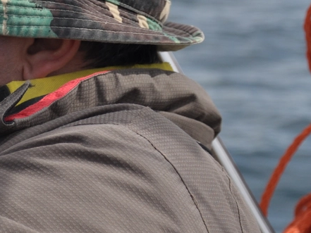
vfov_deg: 7.6
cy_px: 120
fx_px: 1761
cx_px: -106
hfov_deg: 9.9
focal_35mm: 196
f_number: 4.5
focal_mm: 40
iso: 200
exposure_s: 1/1250
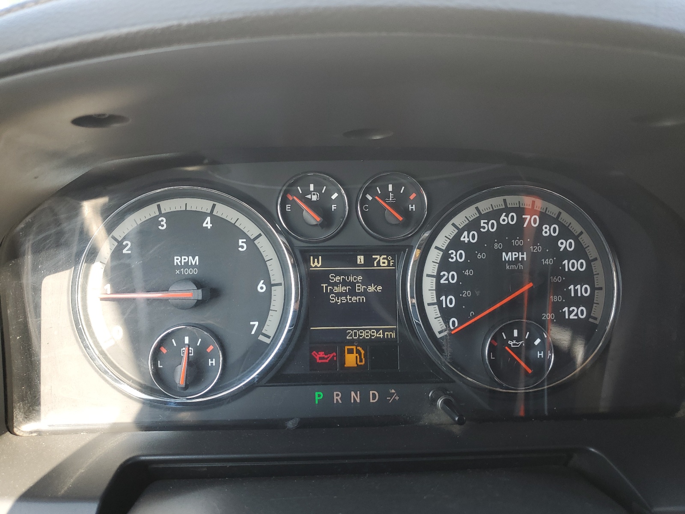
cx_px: 342
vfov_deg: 53.1
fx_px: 515
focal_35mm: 26
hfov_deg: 67.3
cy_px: 257
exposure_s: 1/147
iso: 50
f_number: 1.5
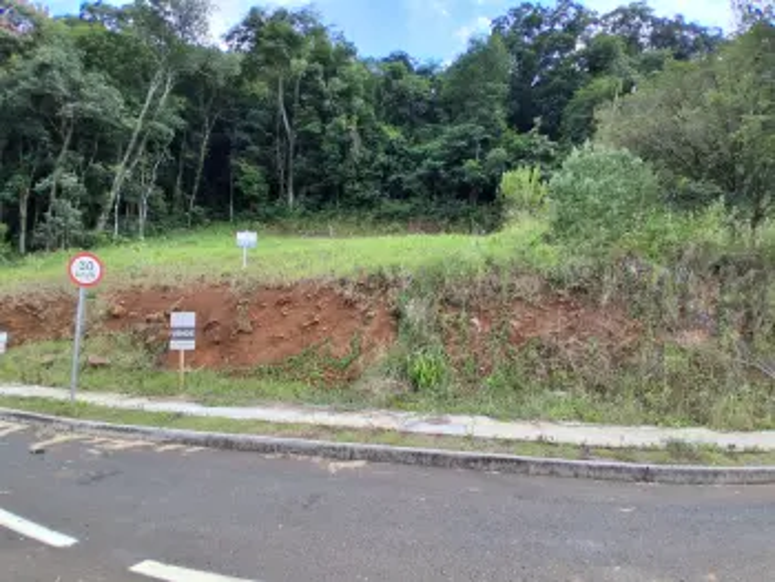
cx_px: 388
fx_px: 381
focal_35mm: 17
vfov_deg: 74.8
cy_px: 291
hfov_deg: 91.0
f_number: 2.2
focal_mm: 1.4
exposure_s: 1/326
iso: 50
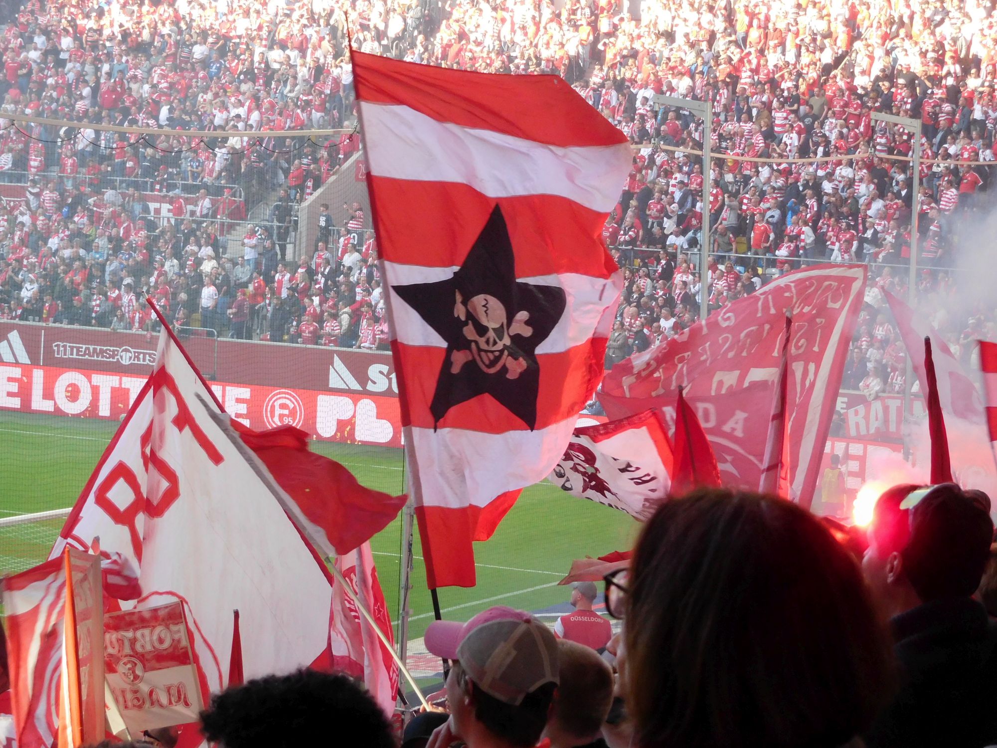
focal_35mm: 112
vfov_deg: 13.2
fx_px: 3226
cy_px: 374
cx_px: 498
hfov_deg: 17.6
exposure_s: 1/200
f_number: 4.9
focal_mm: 20
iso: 400
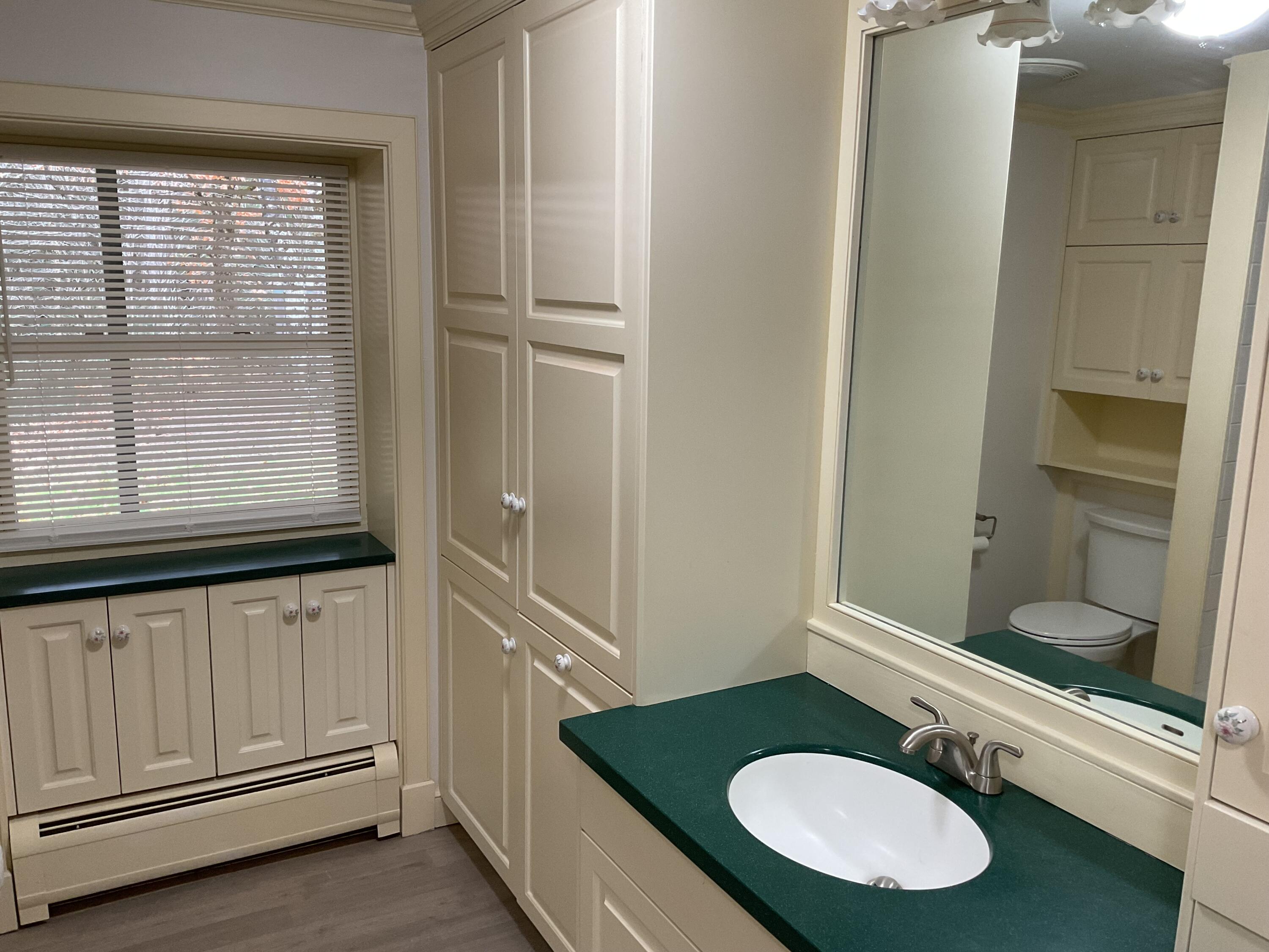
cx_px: 634
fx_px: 1063
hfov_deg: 61.7
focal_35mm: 29
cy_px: 476
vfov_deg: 48.2
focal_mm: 3
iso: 64
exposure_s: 1/60
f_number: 1.8
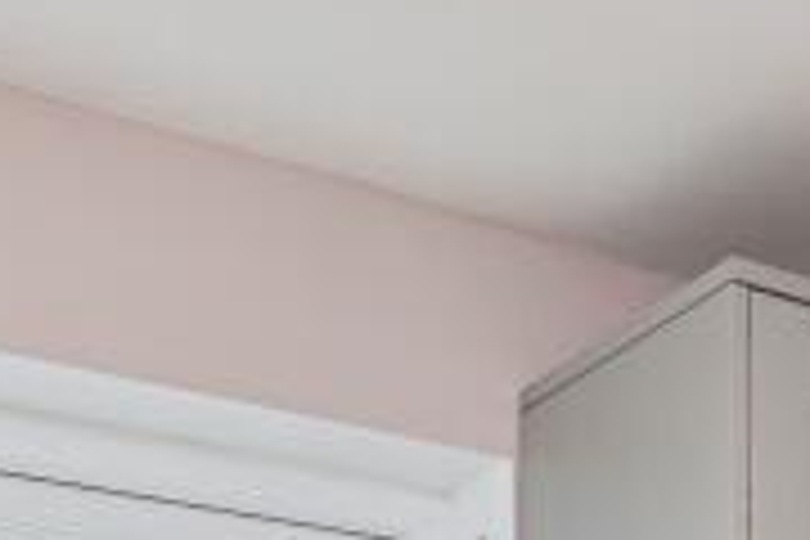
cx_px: 1557
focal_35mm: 91
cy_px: 1186
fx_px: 2047
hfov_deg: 17.2
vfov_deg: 12.6
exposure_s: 1/25
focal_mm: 16
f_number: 8
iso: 250
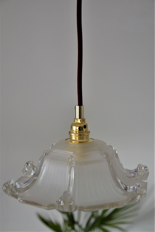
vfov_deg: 26.0
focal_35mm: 78
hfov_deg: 17.5
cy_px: 116
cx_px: 78
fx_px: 504
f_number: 5
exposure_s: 1/60
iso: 800
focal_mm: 52
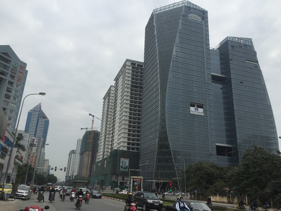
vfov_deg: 48.2
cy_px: 106
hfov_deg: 61.7
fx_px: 235
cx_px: 140
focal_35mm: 29
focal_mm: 4.15
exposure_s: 1/1236
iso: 32
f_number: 2.2
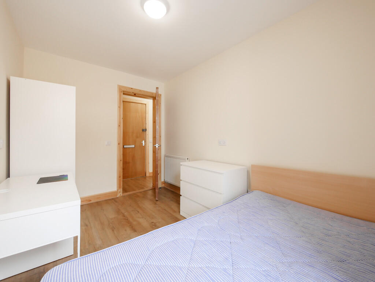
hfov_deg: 102.1
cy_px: 141
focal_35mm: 14
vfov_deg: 85.7
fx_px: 152
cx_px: 188
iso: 400
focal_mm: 7
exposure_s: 1/60
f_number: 4
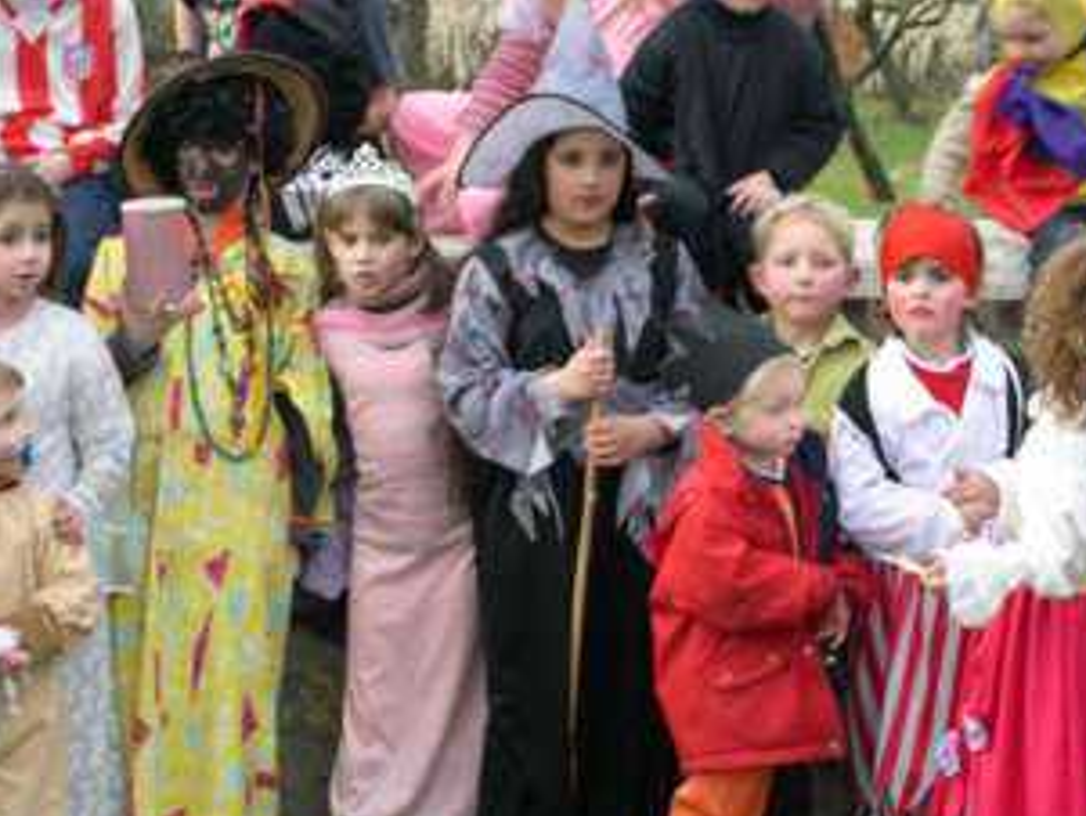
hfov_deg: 13.5
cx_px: 563
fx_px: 4582
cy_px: 520
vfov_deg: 10.2
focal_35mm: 146
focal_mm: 24
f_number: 4.9
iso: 100
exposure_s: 1/36.3
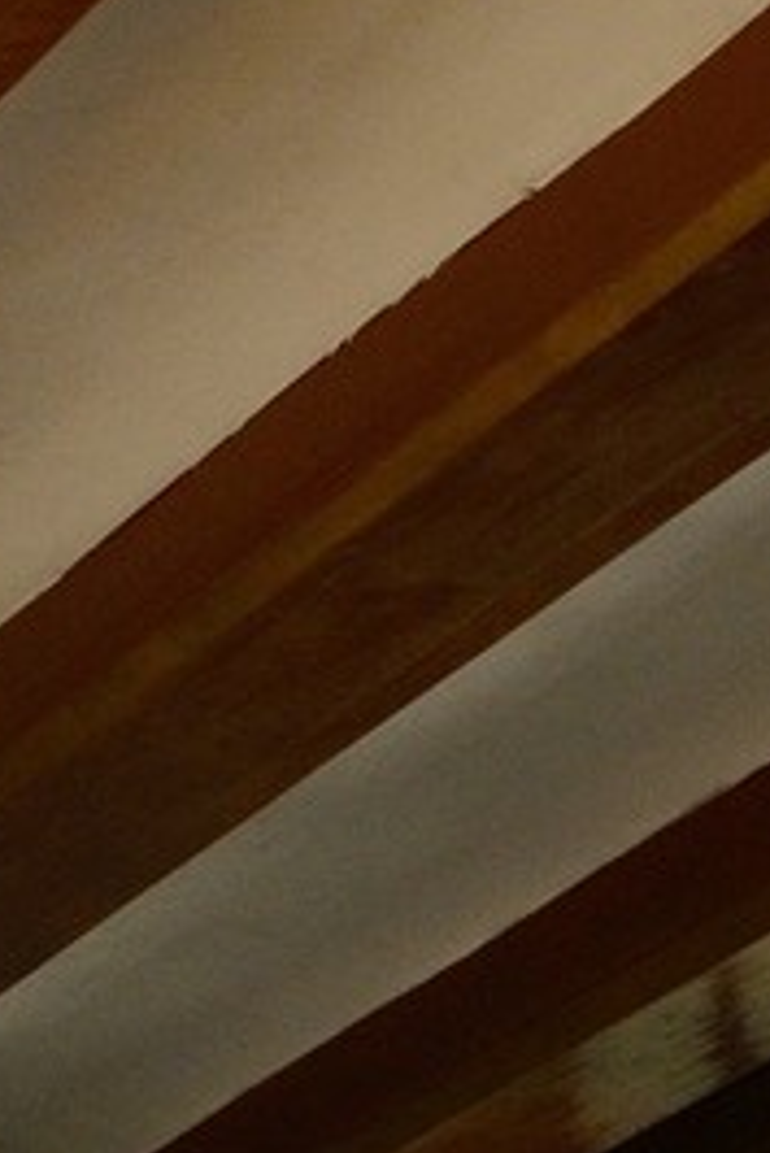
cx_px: -1157
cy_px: 2863
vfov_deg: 10.1
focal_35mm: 175
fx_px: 5607
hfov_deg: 7.3
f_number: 6.3
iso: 1600
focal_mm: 29
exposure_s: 1/15
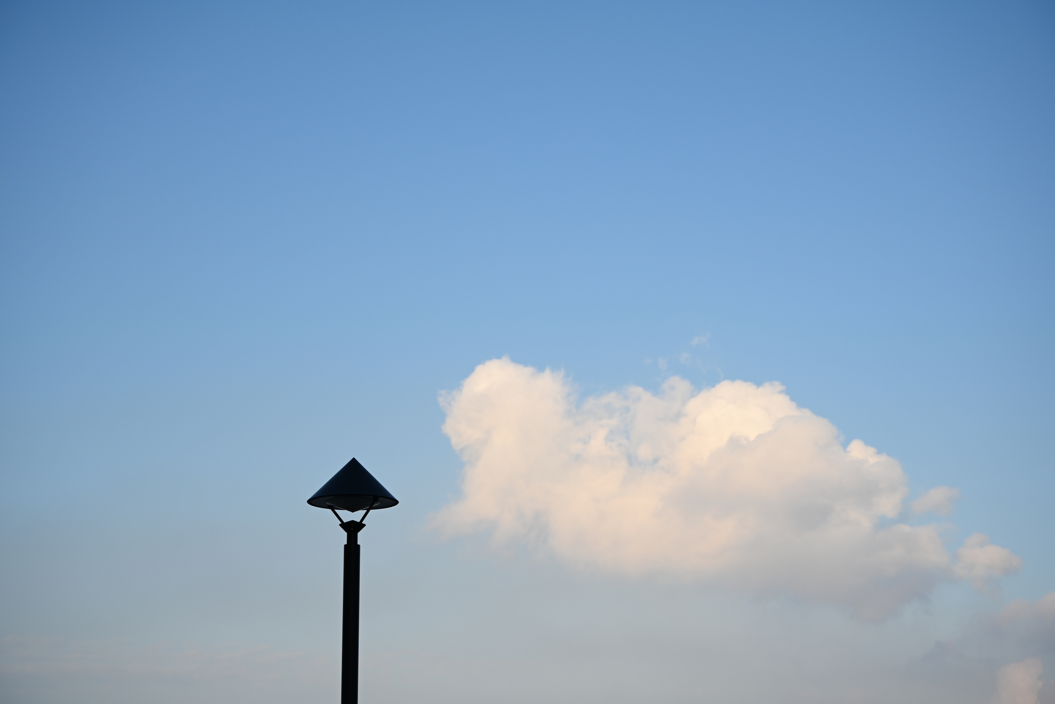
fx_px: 1641
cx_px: 528
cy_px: 352
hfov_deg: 35.6
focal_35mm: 56
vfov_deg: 24.2
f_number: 4
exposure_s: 1/2500
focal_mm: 56
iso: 320
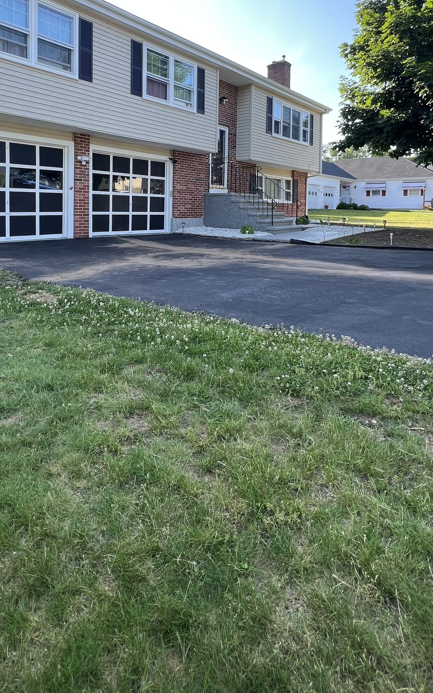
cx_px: 182
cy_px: 220
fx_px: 378
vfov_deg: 81.6
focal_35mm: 20
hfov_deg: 59.3
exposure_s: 1/257
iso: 32
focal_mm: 1.57
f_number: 1.8
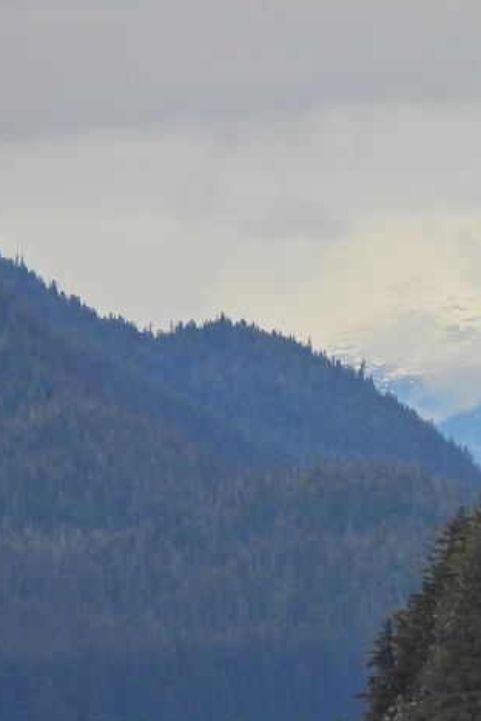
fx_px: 19960
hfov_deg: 1.4
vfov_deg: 2.1
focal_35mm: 996
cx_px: 866
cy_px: 405
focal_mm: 62.5
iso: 100
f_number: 5
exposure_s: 1/400
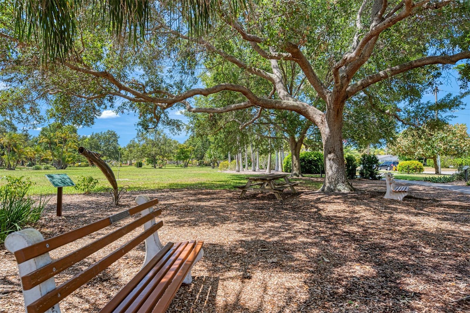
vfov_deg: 53.1
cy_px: 156
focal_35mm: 24
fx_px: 313
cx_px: 235
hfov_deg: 73.7
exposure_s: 1/2000
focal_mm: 24
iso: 200
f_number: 7.1
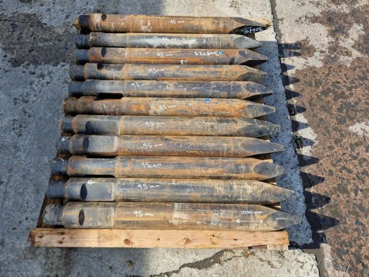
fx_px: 245
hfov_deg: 73.9
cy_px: 138
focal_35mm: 23
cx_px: 184
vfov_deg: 58.9
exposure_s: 1/634
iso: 50
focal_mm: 5.4
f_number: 1.8
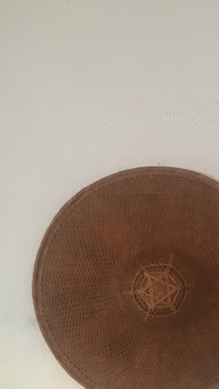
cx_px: 168
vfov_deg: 45.1
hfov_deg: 26.1
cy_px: 245
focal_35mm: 45
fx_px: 465
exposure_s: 1/15
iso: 400
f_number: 2.2
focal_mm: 4.15
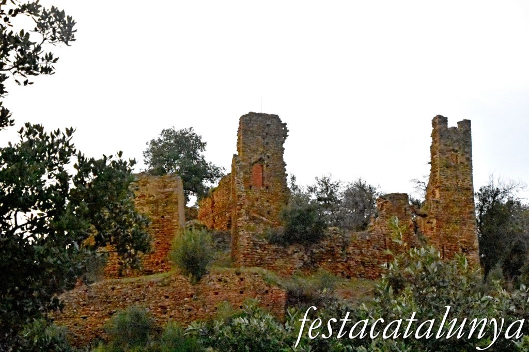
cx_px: 264
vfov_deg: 13.0
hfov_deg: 19.5
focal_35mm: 105
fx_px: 1542
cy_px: 176
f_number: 20
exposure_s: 1/1600
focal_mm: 70
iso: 20000
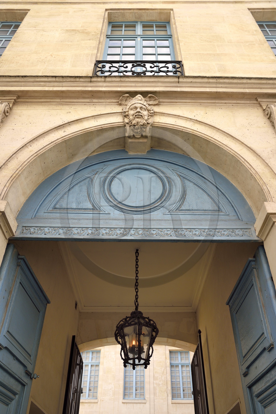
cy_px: 207
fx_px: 356
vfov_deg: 60.3
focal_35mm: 31
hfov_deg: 42.3
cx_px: 138
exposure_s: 1/250
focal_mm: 31
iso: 400
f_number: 10
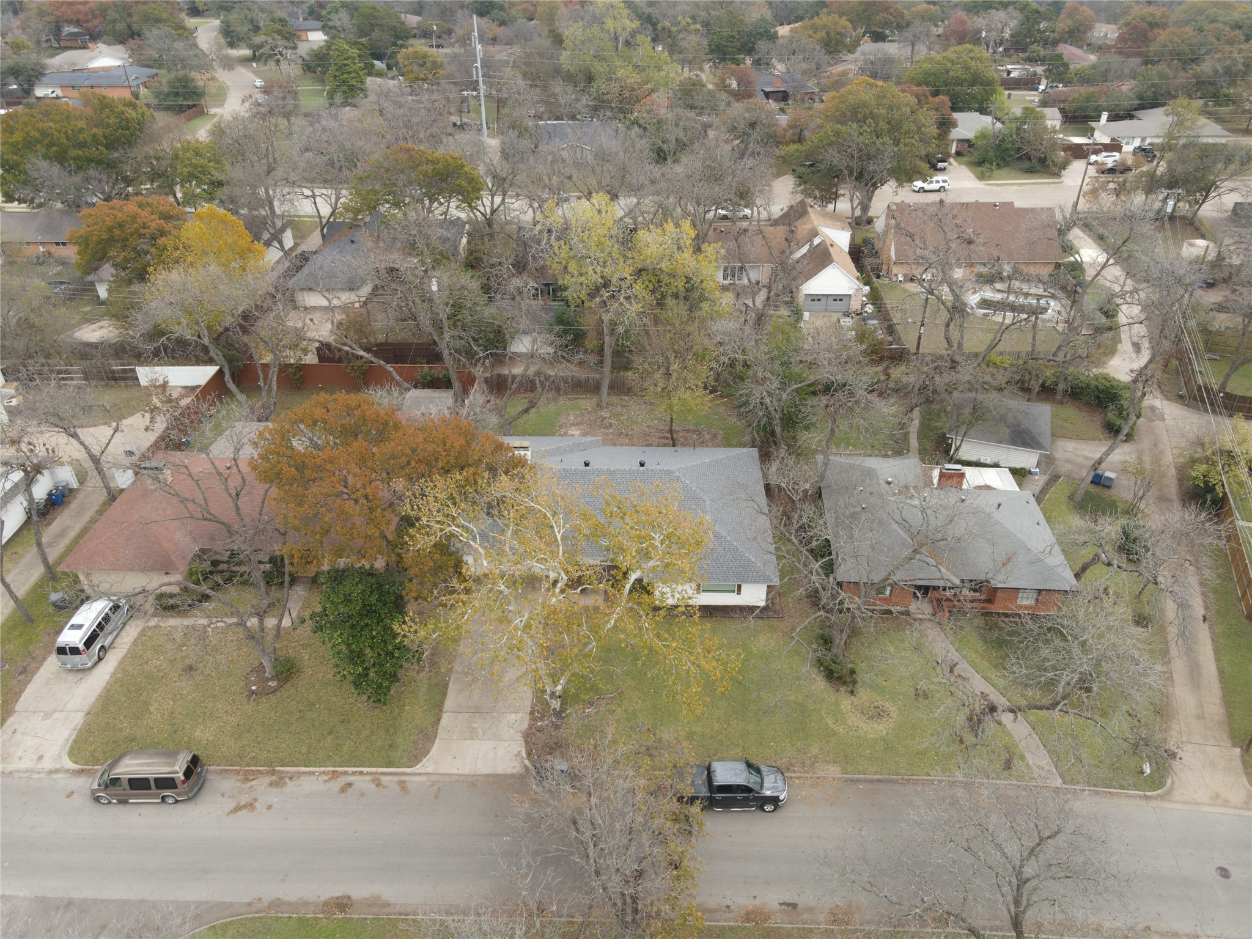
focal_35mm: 24
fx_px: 868
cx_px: 626
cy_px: 470
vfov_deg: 56.8
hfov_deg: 71.6
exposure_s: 1/15
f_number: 2.8
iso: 130
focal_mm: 4.5
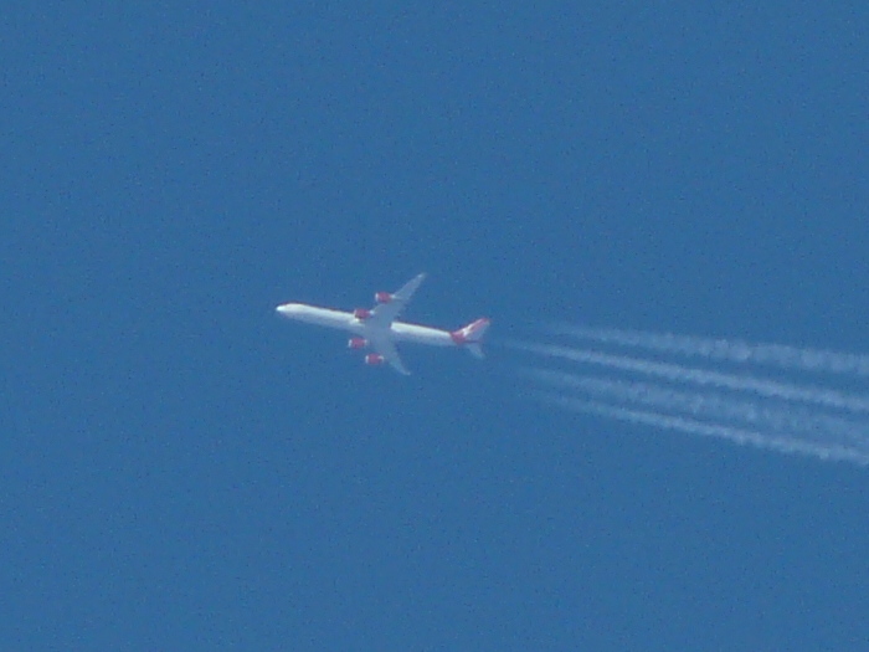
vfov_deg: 3.0
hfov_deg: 3.9
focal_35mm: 504
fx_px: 12652
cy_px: 326
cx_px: 434
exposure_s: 1/400
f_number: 6.3
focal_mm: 82.8
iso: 100
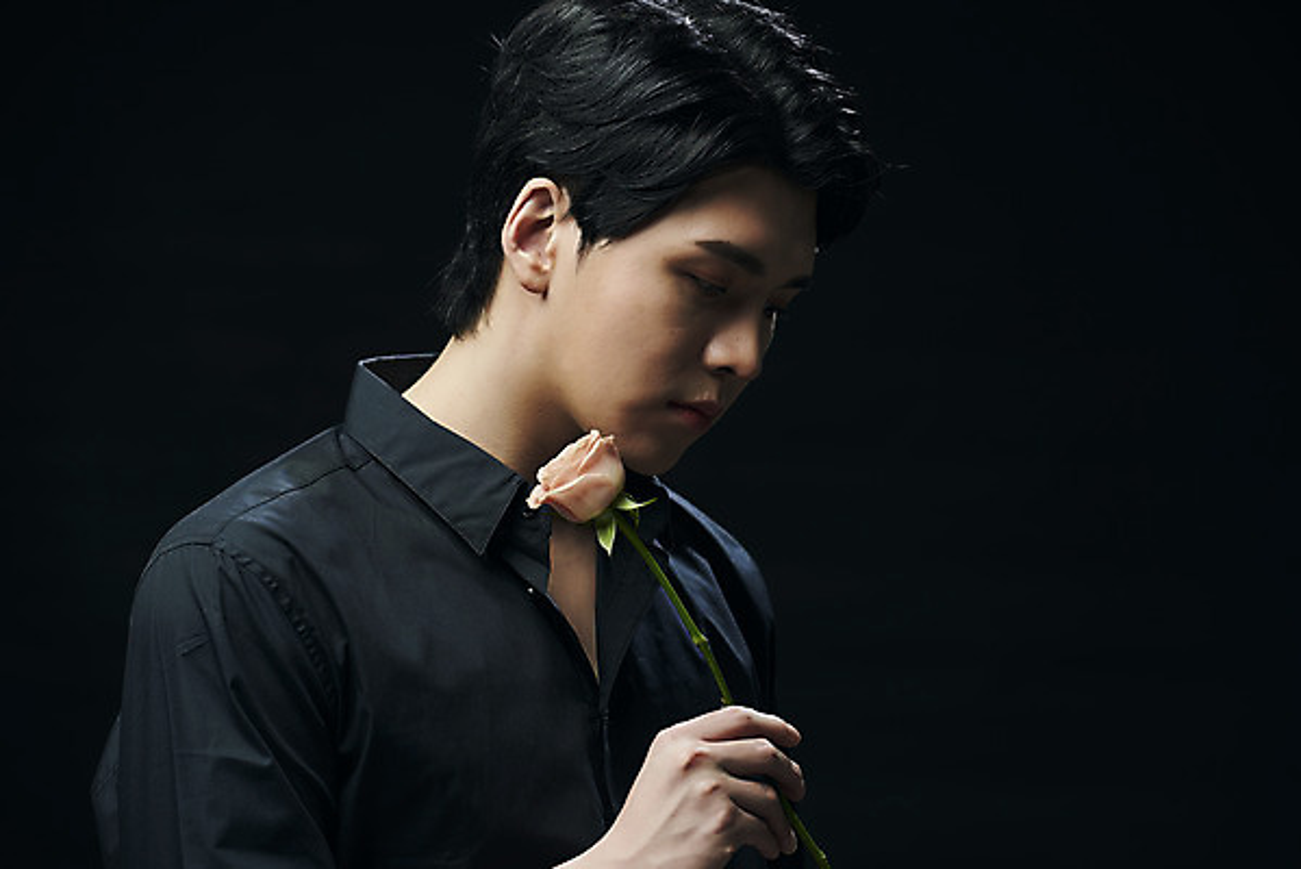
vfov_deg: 10.2
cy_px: 434
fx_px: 4881
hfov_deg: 15.2
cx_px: 650
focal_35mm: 135
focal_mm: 135
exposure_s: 1/125
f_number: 4
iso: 64
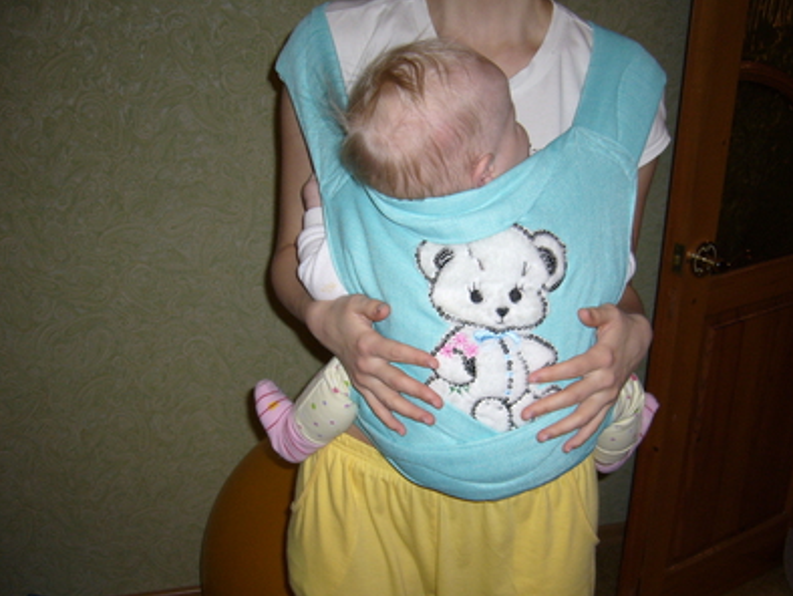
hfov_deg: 46.7
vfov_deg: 36.0
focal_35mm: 40
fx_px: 917
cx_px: 423
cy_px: 314
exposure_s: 1/60
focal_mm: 5.8
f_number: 2.8
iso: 100
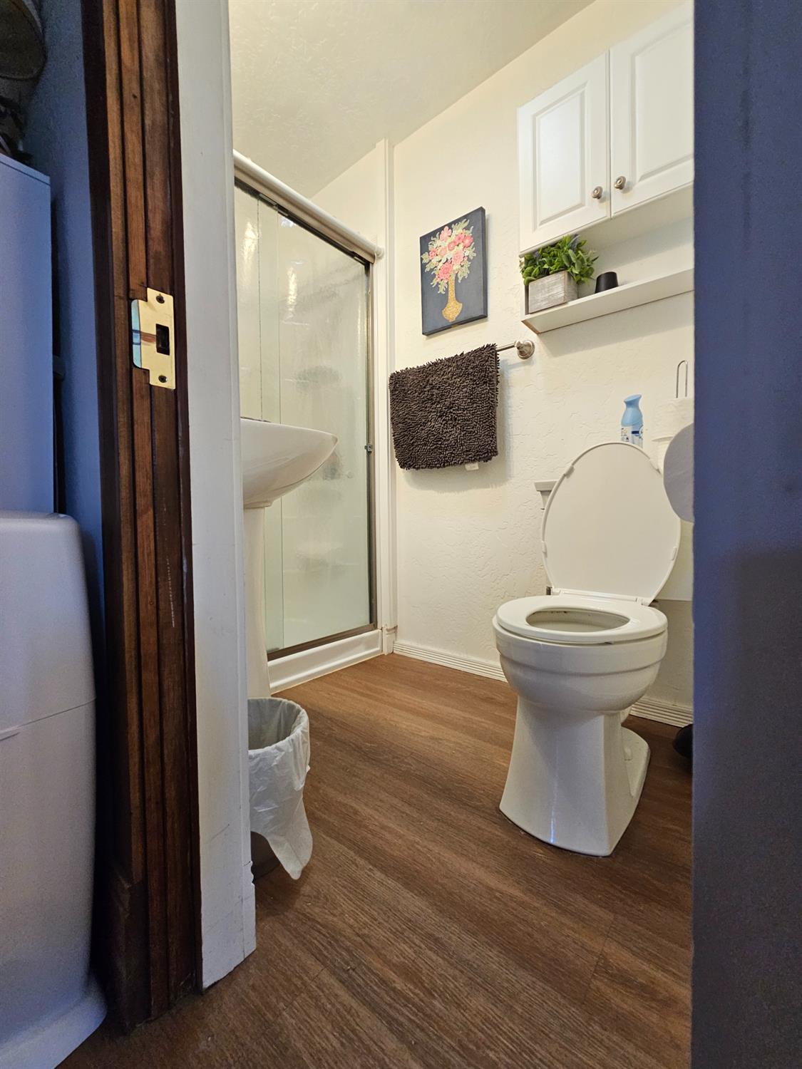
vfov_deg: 106.2
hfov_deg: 89.9
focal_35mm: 13
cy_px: 534
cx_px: 401
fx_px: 402
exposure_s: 1/60
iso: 200
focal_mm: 2.2
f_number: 2.2
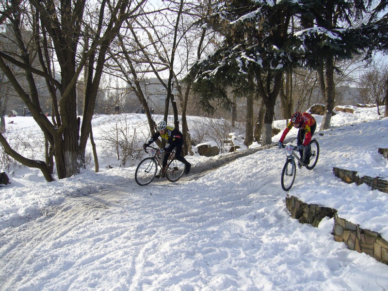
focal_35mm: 35
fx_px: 392
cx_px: 194
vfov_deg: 40.7
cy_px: 146
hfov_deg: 52.6
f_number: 5.6
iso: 80
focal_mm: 5.8
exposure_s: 1/320
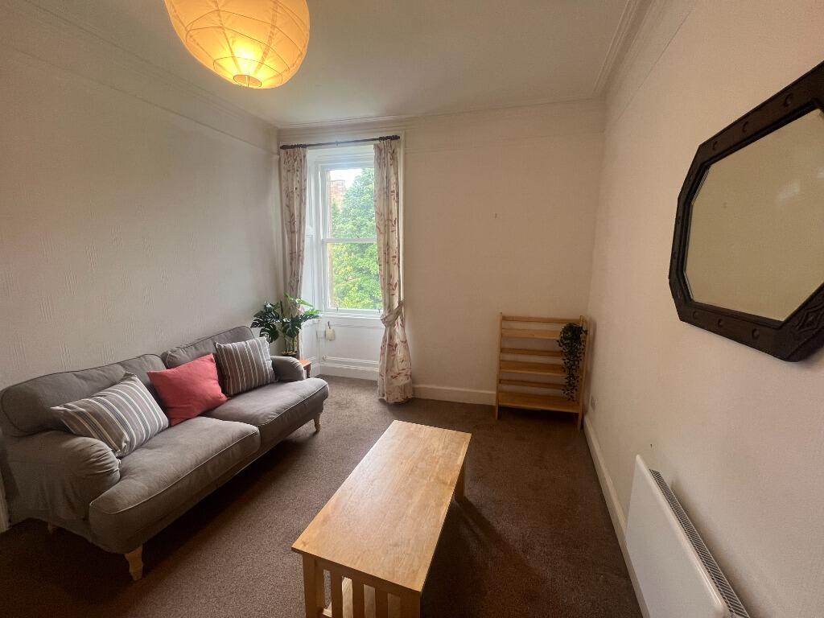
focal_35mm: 13
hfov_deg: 106.2
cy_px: 309
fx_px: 309
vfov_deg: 89.9
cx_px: 412
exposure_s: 1/99
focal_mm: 1.57
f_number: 1.8
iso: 100
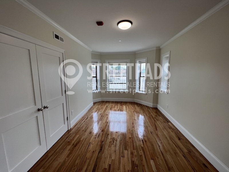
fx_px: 86
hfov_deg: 106.2
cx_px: 114
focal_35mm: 13
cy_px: 86
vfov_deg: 89.9
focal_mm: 1.57
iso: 32
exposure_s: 1/162
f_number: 1.8
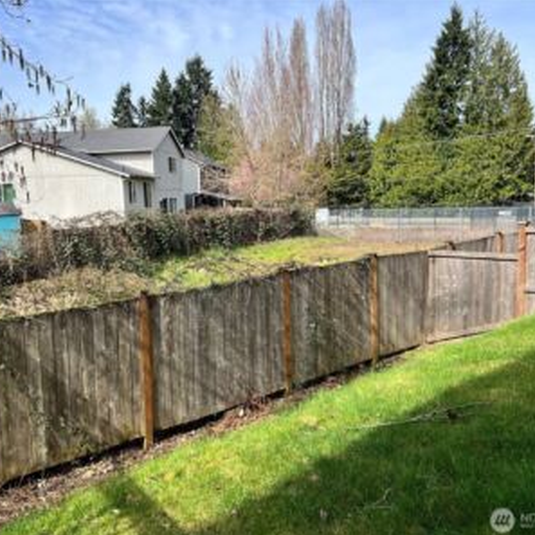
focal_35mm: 31
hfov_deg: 52.5
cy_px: 268
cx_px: 247
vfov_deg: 52.5
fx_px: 542
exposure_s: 1/2045
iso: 50
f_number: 1.5
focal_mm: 5.7
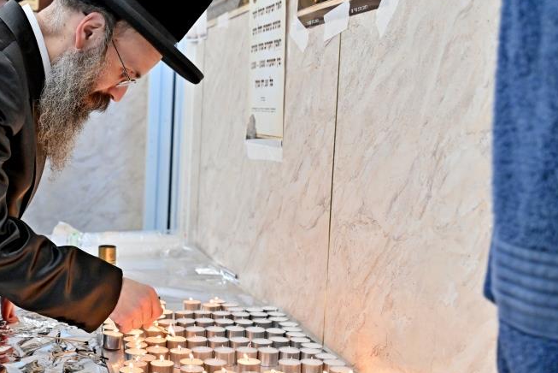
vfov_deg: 23.4
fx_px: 899
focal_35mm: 58
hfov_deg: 33.7
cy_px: 175
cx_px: 132
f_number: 4
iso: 1250
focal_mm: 37
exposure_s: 1/160
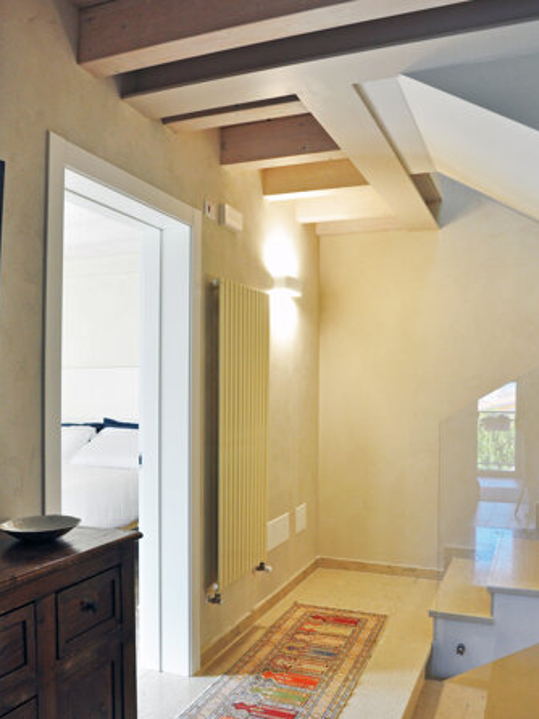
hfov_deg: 45.4
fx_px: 644
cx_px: 255
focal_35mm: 31
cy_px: 368
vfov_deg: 58.4
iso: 400
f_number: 8
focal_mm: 16
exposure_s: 1/20
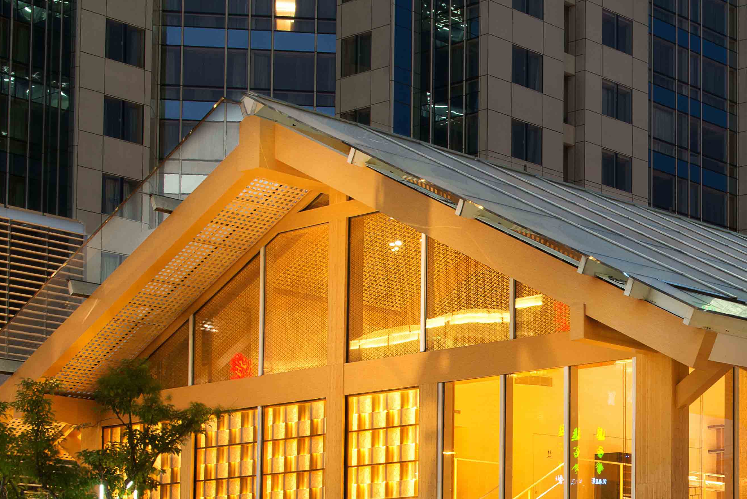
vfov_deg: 15.1
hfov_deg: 22.0
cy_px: 513
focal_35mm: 89
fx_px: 1847
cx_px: 756
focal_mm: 32
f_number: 13
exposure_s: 6
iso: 100
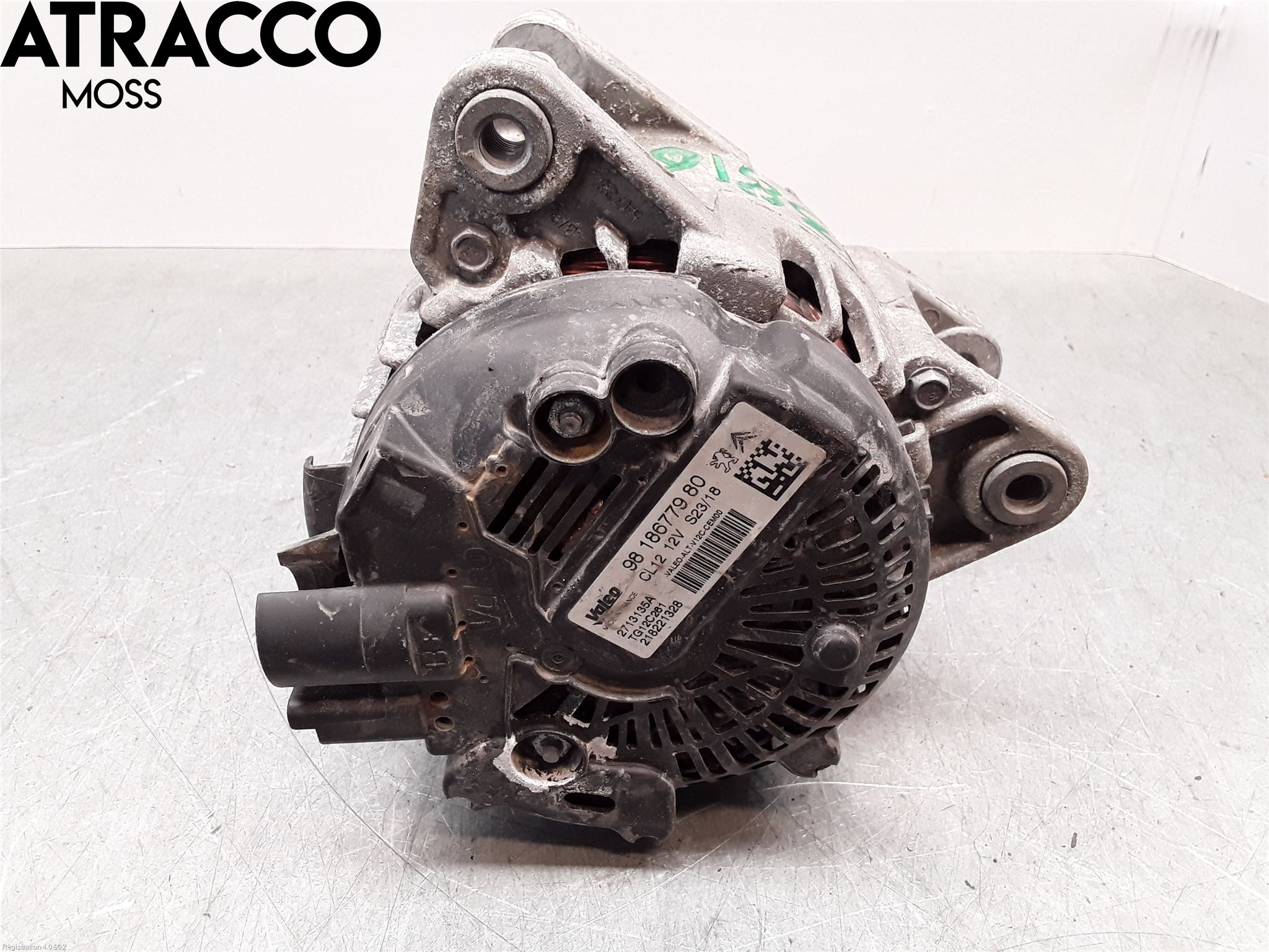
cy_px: 476
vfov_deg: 49.7
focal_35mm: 28
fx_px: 1026
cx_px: 634
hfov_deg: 63.4
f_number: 1.9
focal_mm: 2.91
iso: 80
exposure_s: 1/50
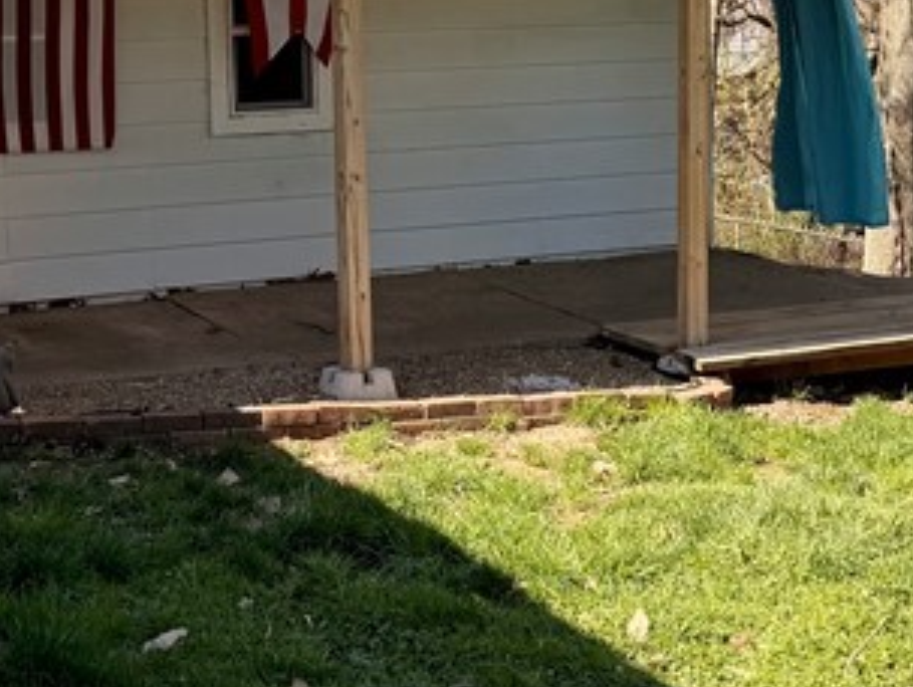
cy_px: 84
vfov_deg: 18.0
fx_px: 2139
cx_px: 503
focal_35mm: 81
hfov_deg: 24.1
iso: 80
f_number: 1.78
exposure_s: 1/2169
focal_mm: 6.76
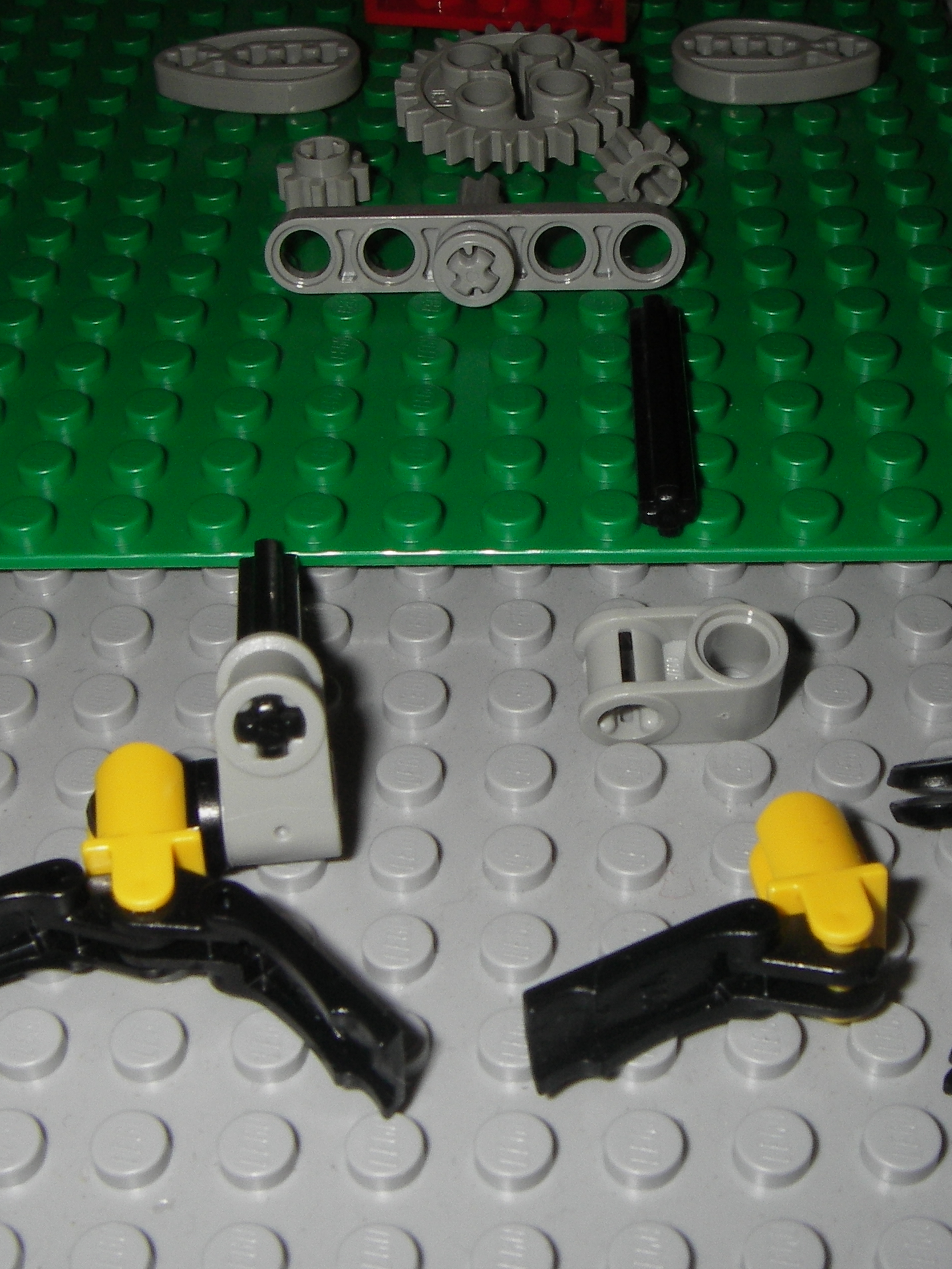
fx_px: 1869
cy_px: 636
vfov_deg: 37.5
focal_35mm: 51
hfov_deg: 28.6
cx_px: 516
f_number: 6.6
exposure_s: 1/30
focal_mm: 6.3
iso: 50
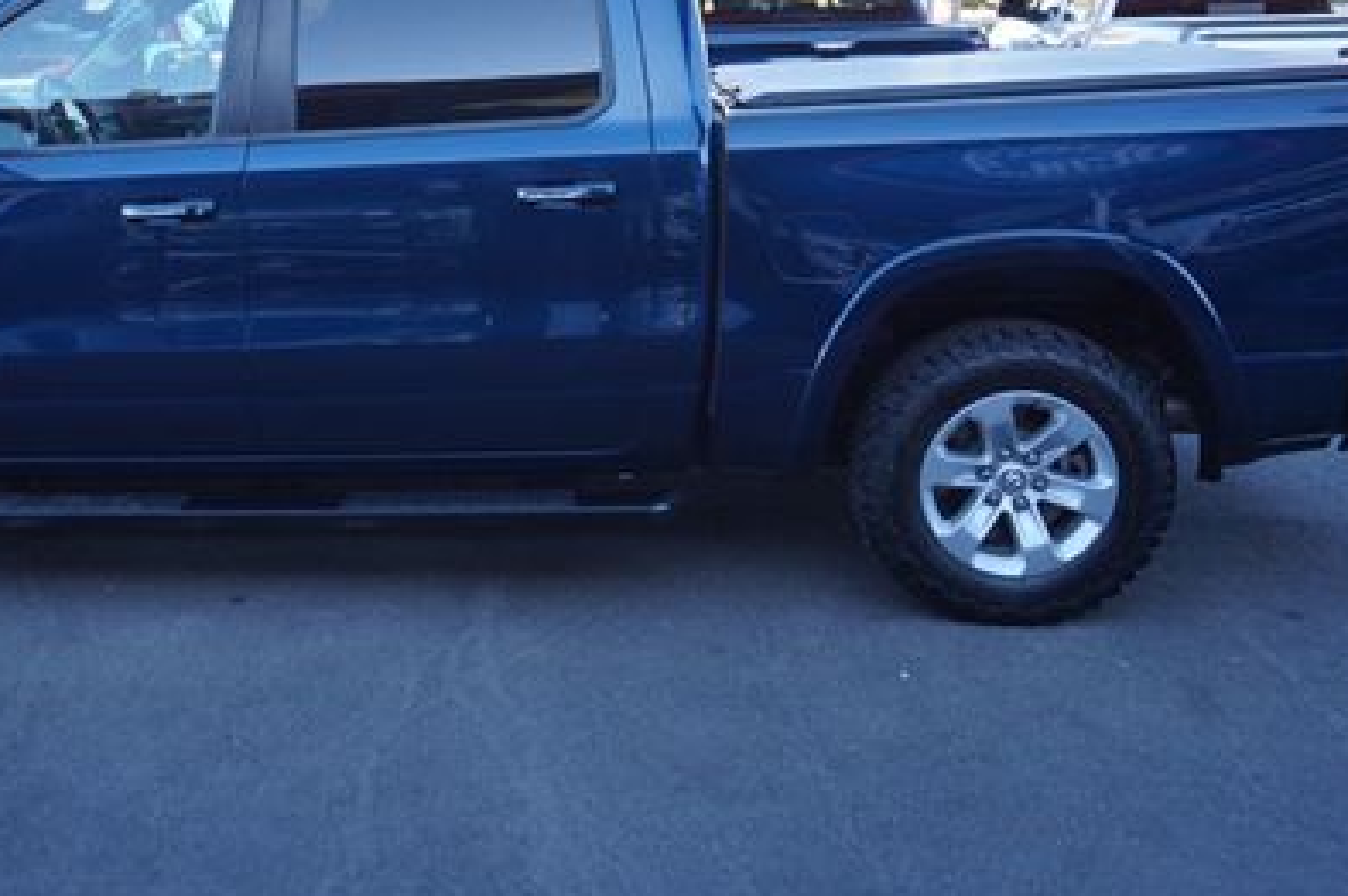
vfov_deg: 33.5
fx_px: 1459
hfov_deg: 48.8
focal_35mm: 39
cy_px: 233
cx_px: 455
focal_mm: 16
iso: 100
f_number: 4.5
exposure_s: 1/60
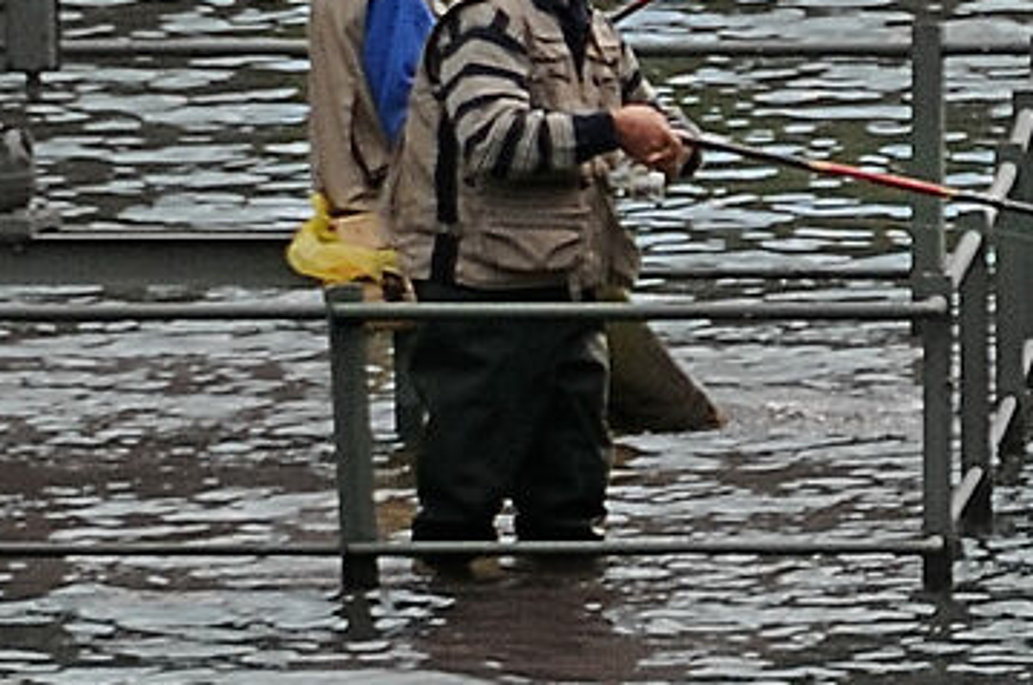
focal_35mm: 2008
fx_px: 57515
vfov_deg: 0.7
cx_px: 2075
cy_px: 40
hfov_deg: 1.0
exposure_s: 1/400
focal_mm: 200
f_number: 6.3
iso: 200
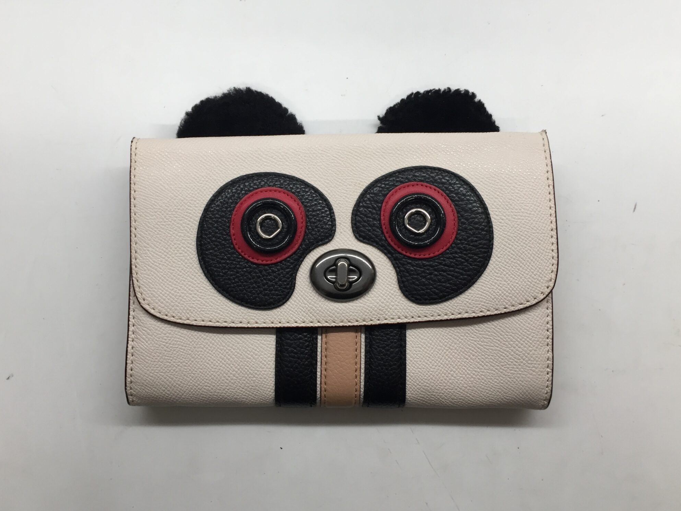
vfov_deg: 46.8
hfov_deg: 60.0
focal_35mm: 30
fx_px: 590
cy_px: 259
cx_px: 329
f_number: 2.2
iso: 32
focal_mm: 4.15
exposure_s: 1/40
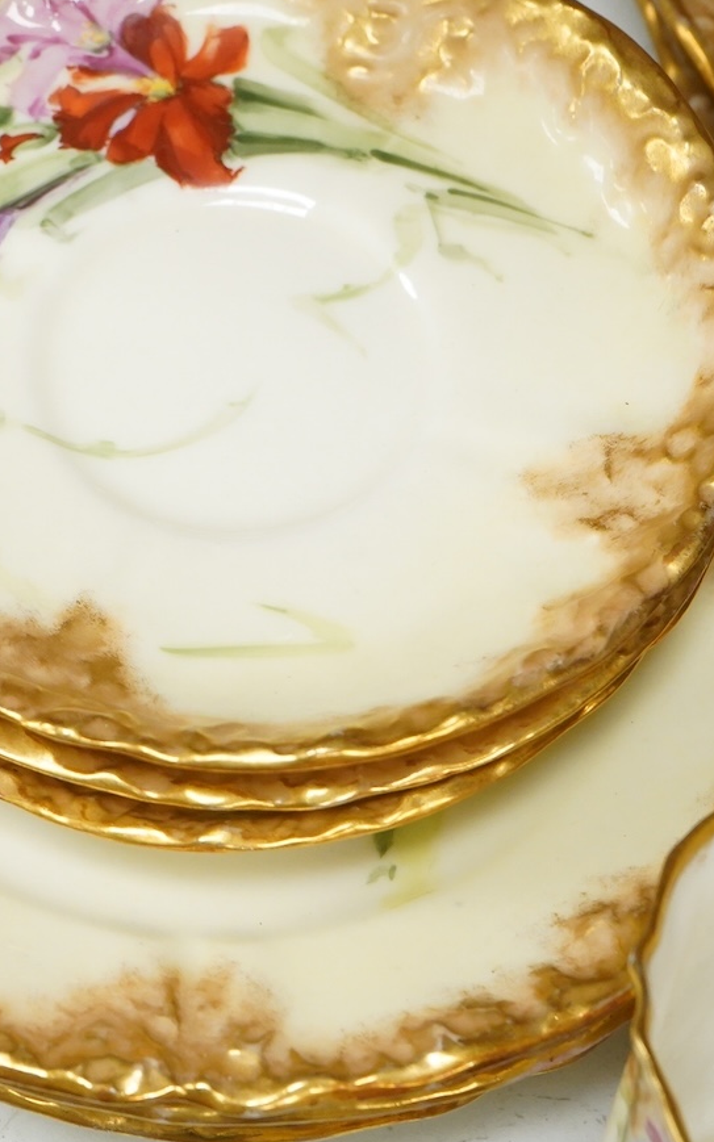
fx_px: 4391
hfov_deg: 9.3
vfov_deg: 14.8
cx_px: 152
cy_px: 436
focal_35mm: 141
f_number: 8
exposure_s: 1/80
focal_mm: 70
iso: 2500
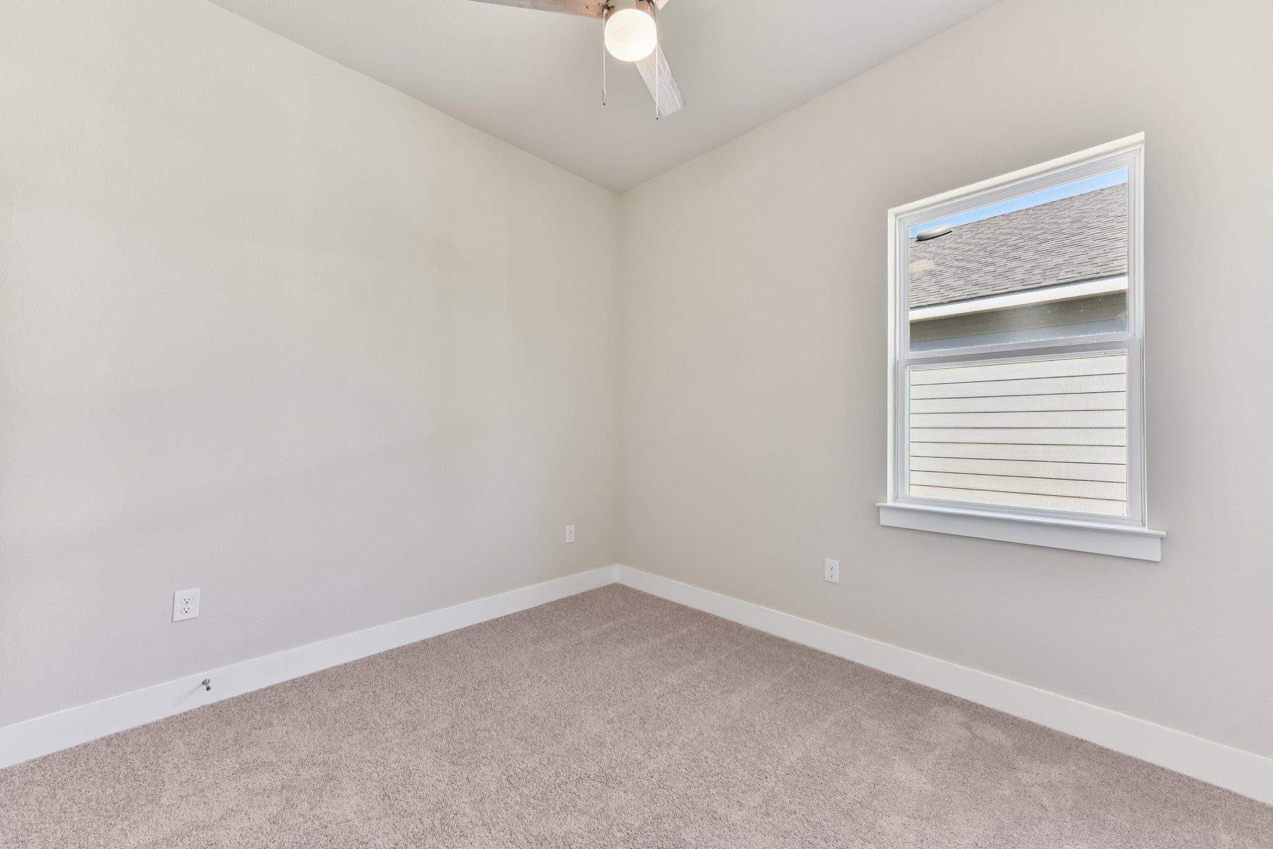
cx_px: 636
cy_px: 424
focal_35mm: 14
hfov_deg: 104.2
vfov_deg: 81.2
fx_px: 495
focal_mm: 14
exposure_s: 1/8
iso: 100
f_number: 8
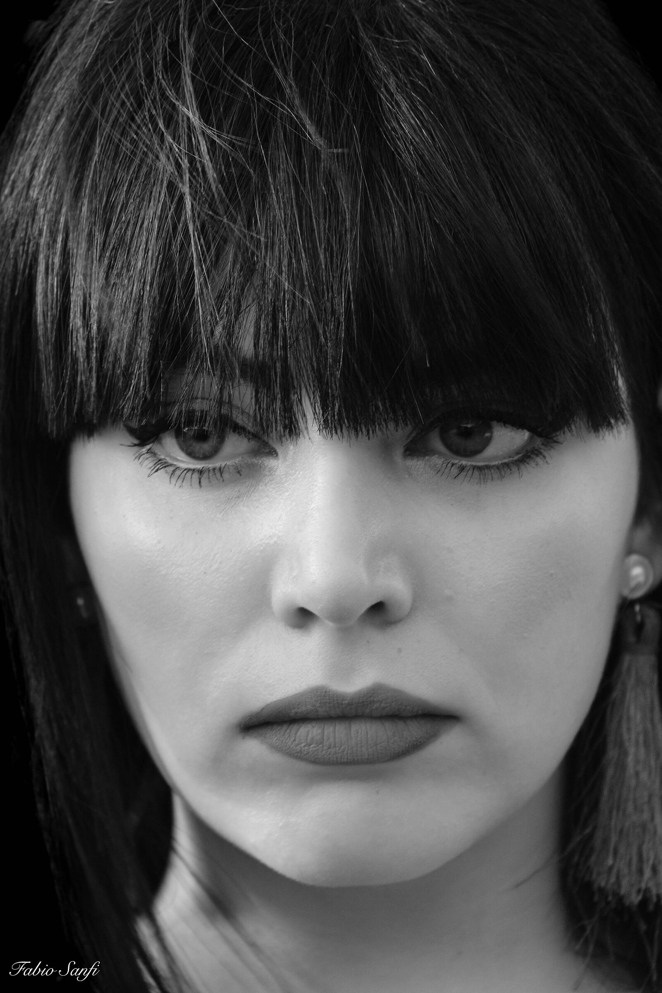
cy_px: 496
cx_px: 331
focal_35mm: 345
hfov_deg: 4.0
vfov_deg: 6.0
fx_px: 9516
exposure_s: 1/30
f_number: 6.7
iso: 500
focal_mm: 230
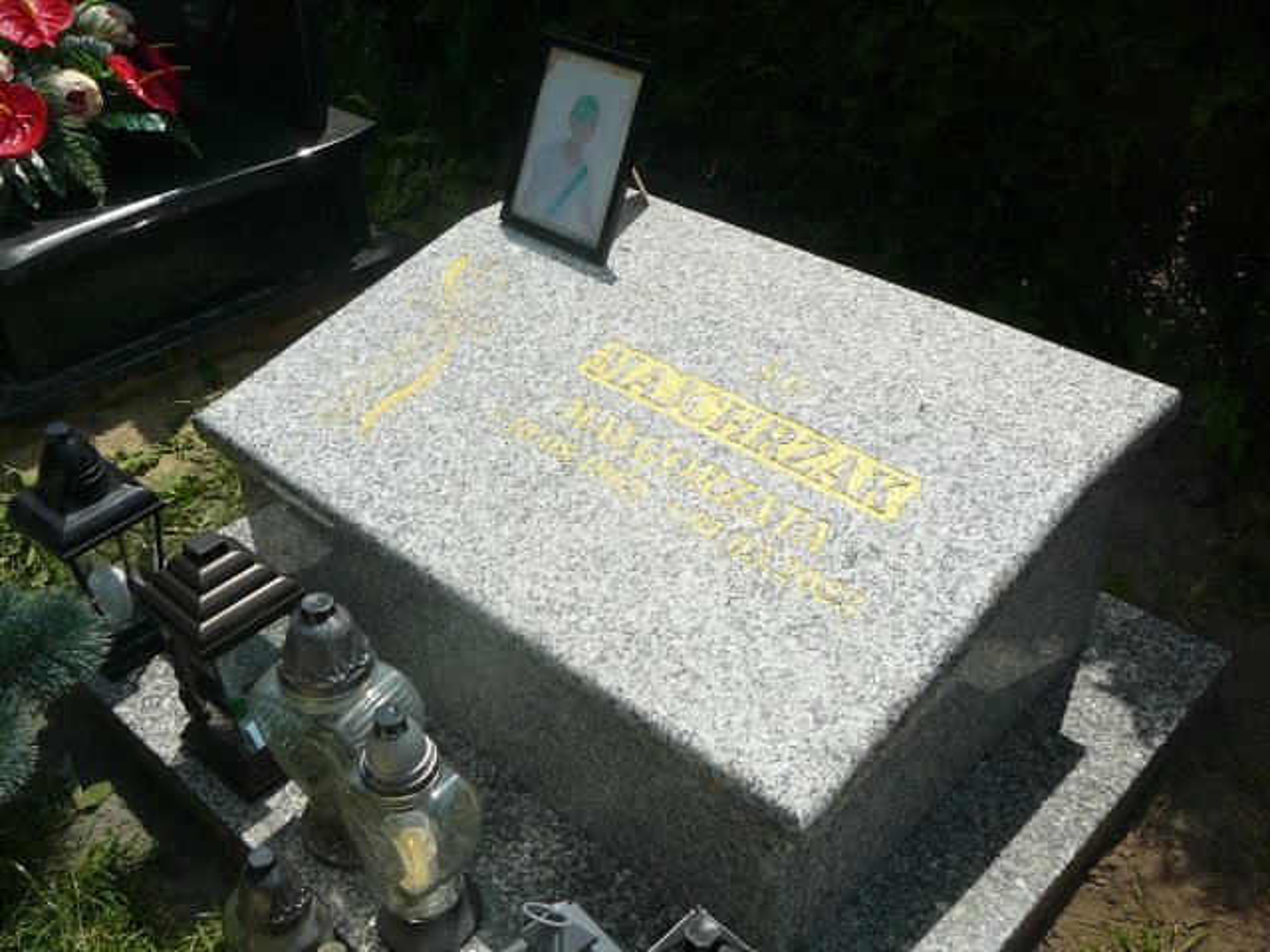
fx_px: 1284
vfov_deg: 40.7
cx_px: 635
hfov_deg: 52.6
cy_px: 476
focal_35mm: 35
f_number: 5
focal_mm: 5.2
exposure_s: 1/640
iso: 80
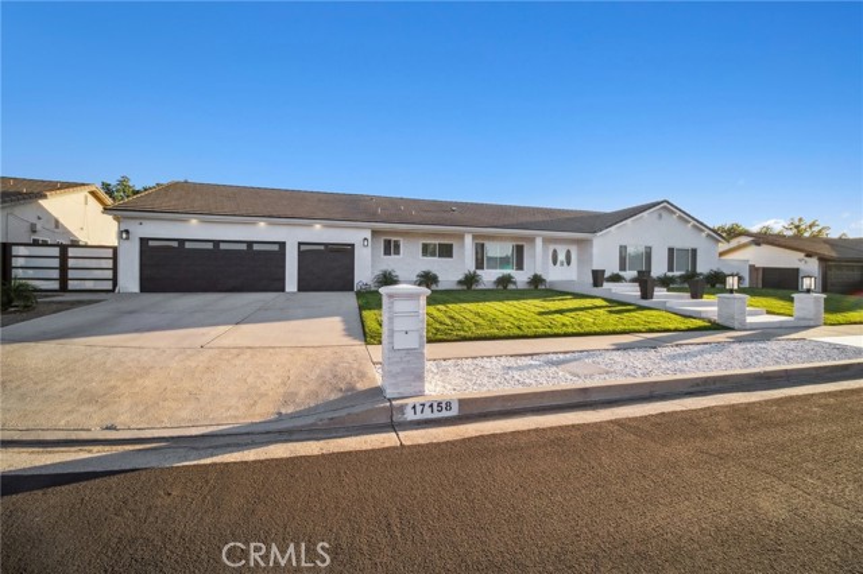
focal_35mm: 14
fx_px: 335
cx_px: 432
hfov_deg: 104.3
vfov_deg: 81.1
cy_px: 287
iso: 160
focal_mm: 9
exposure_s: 1/30
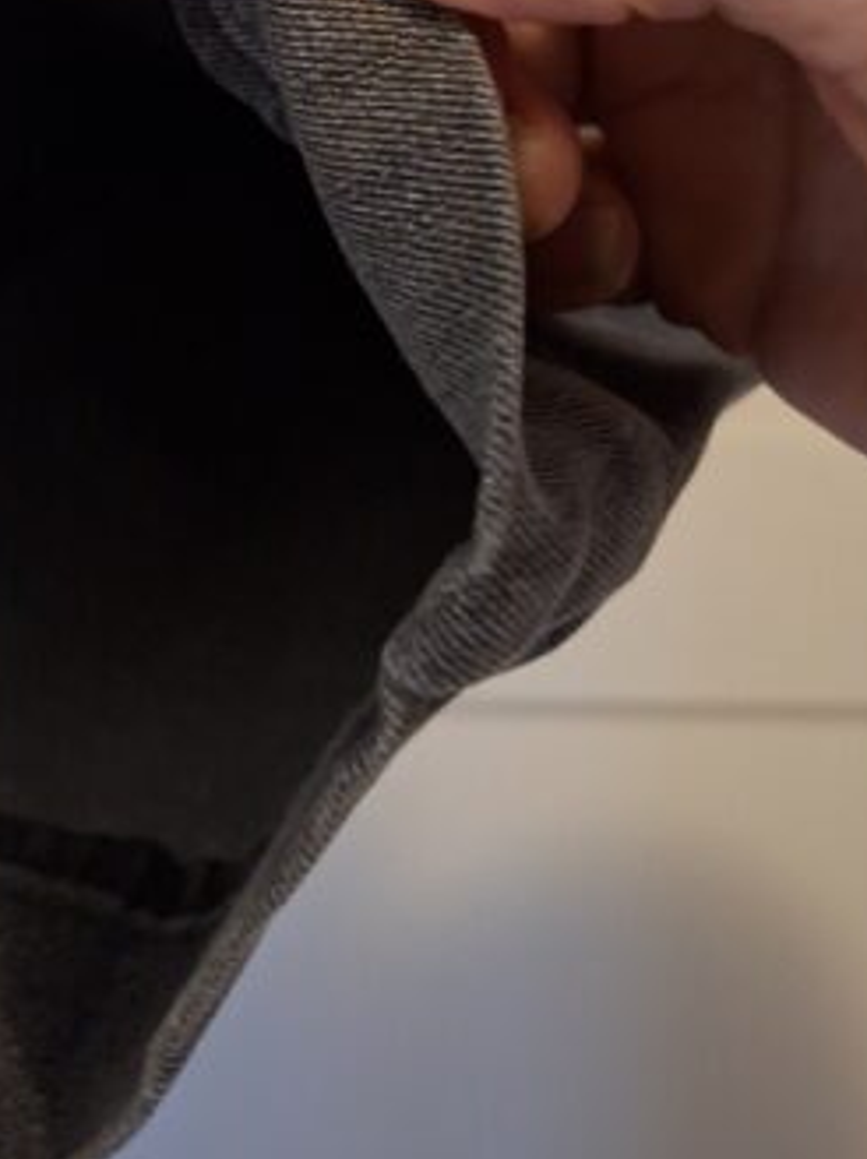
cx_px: 173
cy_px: -166
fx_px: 1874
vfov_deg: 30.2
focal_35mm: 56
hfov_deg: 25.6
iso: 1000
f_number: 1.8
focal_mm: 5.54
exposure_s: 1/20
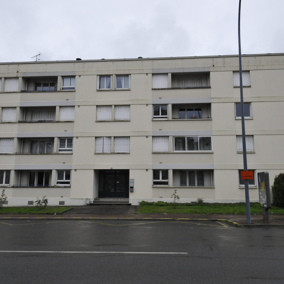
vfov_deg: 54.6
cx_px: 148
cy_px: 139
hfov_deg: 54.6
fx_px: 275
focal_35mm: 30
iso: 800
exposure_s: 1/640
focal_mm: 15
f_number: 13
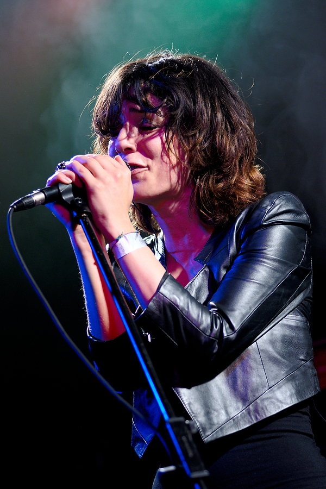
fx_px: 2037
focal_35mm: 150
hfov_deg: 9.1
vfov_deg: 13.7
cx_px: 163
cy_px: 244
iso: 500
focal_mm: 100
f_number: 2.8
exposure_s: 1/250
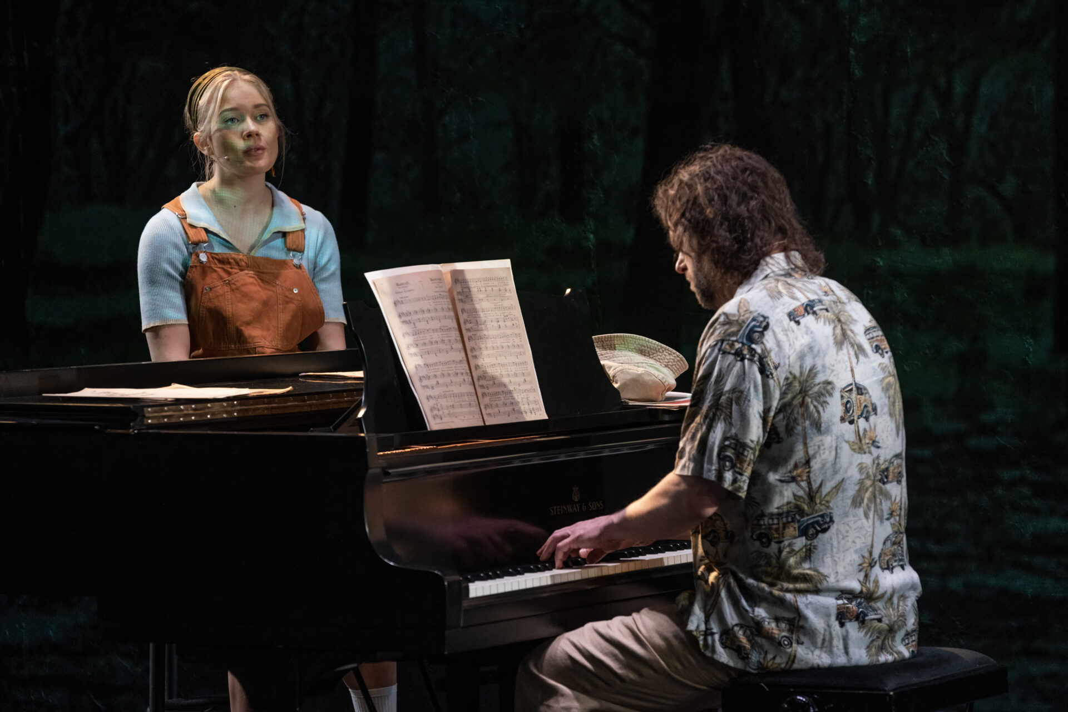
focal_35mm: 174
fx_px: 5162
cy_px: 356
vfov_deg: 7.9
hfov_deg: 11.8
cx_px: 534
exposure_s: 1/200
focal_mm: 174
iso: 4000
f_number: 5
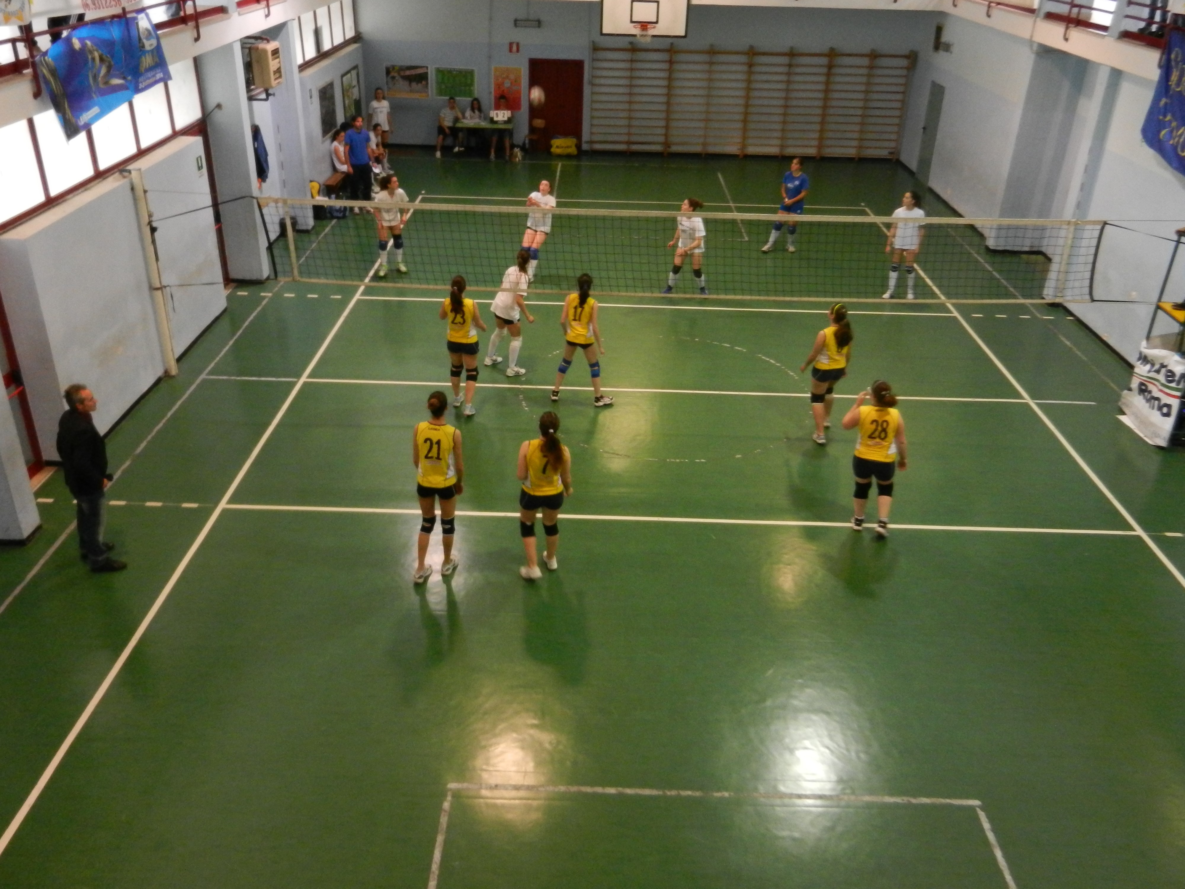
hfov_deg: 61.7
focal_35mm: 29
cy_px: 444
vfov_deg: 48.2
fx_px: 993
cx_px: 592
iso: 640
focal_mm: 5.1
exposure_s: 1/50
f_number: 3.6
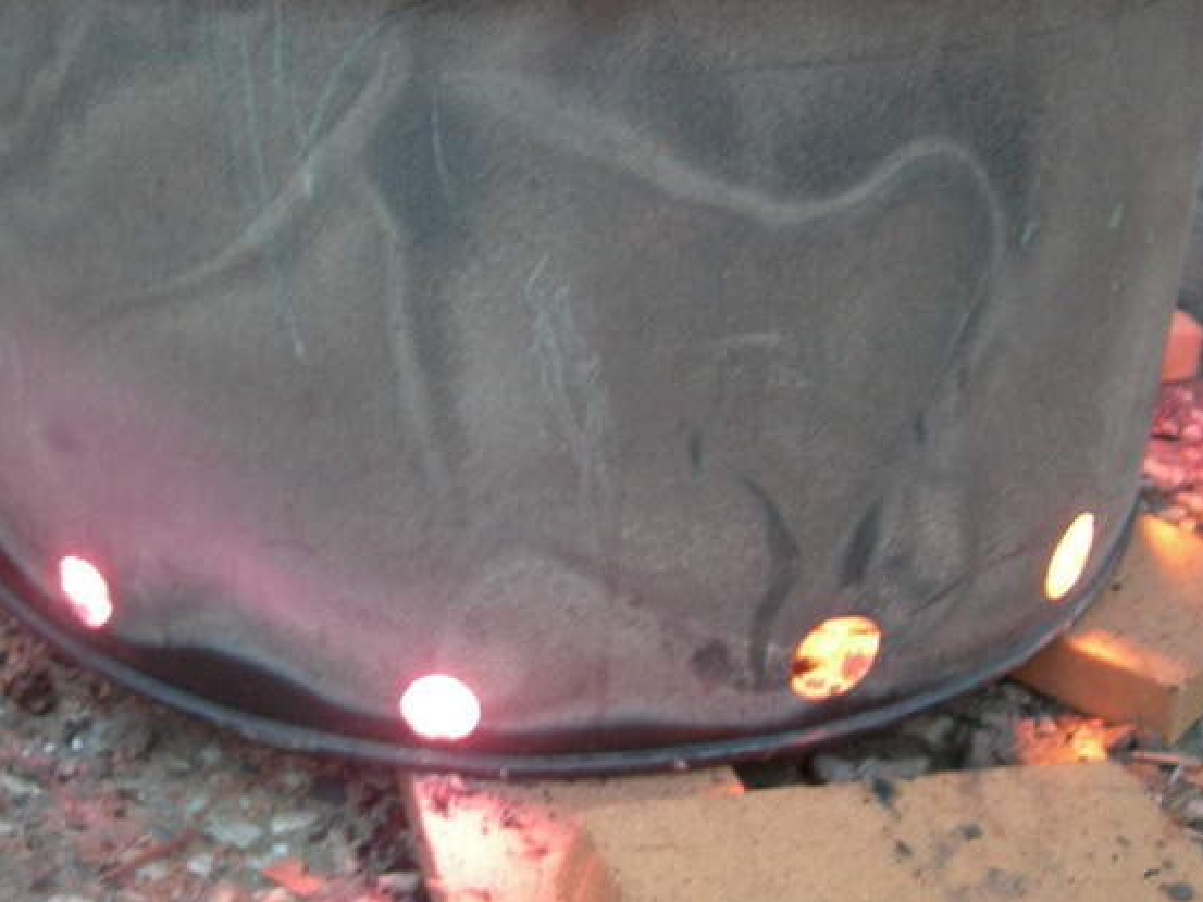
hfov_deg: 34.9
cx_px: 518
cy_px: 478
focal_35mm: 55
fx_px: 1912
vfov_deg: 26.6
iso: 200
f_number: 2.8
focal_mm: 7.8
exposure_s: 1/2.3
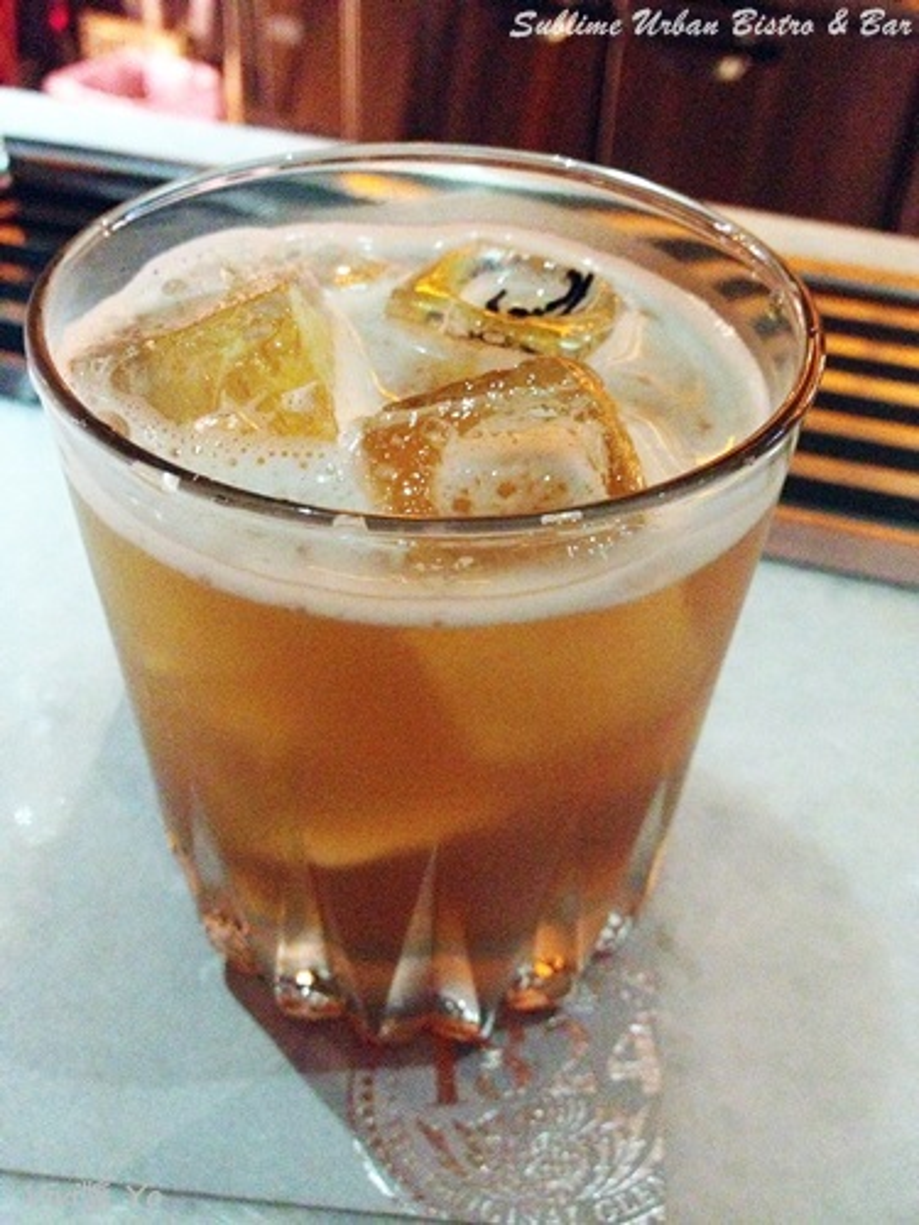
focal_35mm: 35
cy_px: 612
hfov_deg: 40.7
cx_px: 460
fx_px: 1239
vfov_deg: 52.6
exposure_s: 1/15
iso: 800
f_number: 2.4
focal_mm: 4.28
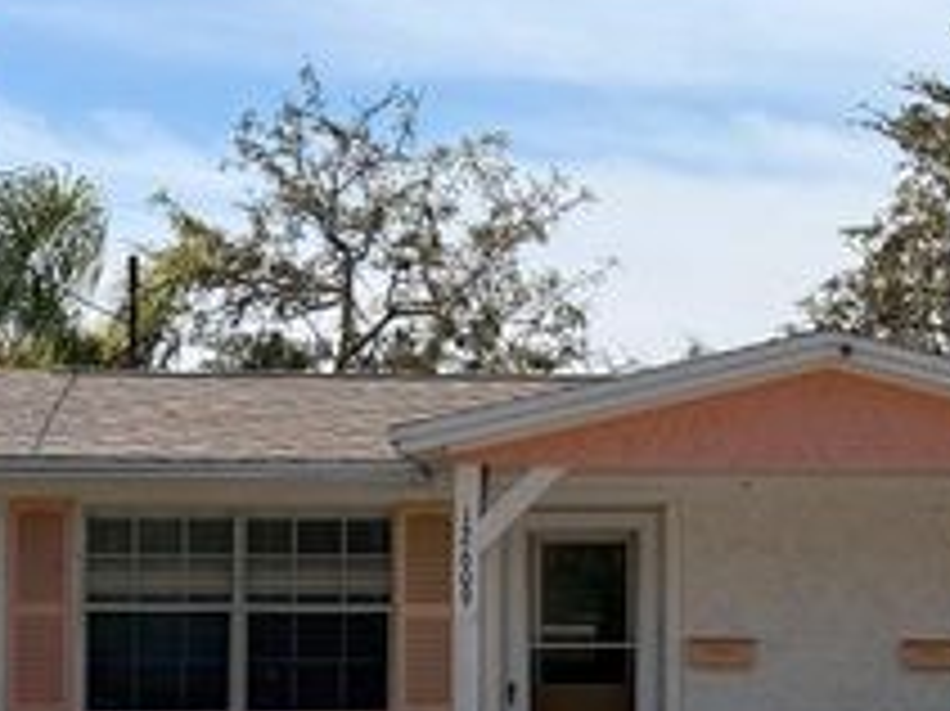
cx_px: 846
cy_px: 569
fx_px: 3127
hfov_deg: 17.0
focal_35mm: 114
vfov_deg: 12.9
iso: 64
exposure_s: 1/7874
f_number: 1.78
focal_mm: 6.76
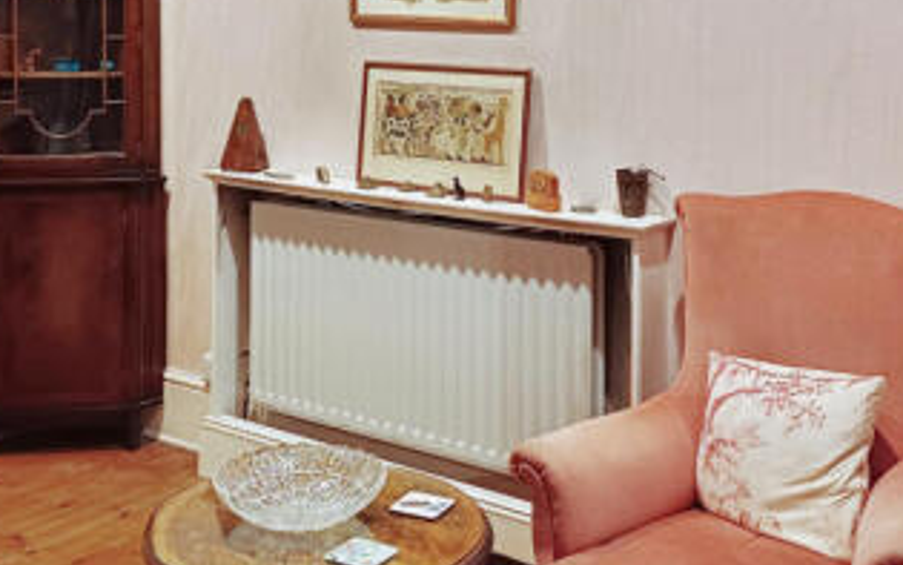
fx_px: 1206
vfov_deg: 26.3
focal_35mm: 49
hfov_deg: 41.0
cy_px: 262
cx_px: 426
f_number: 1.8
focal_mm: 4.65
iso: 320
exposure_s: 1/33
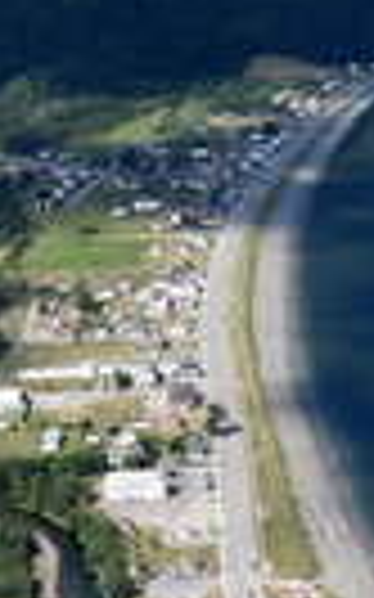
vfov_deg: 18.9
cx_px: 428
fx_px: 1763
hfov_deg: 11.9
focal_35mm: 108
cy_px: 49
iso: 100
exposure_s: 1/1000
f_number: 3.2
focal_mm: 5.4
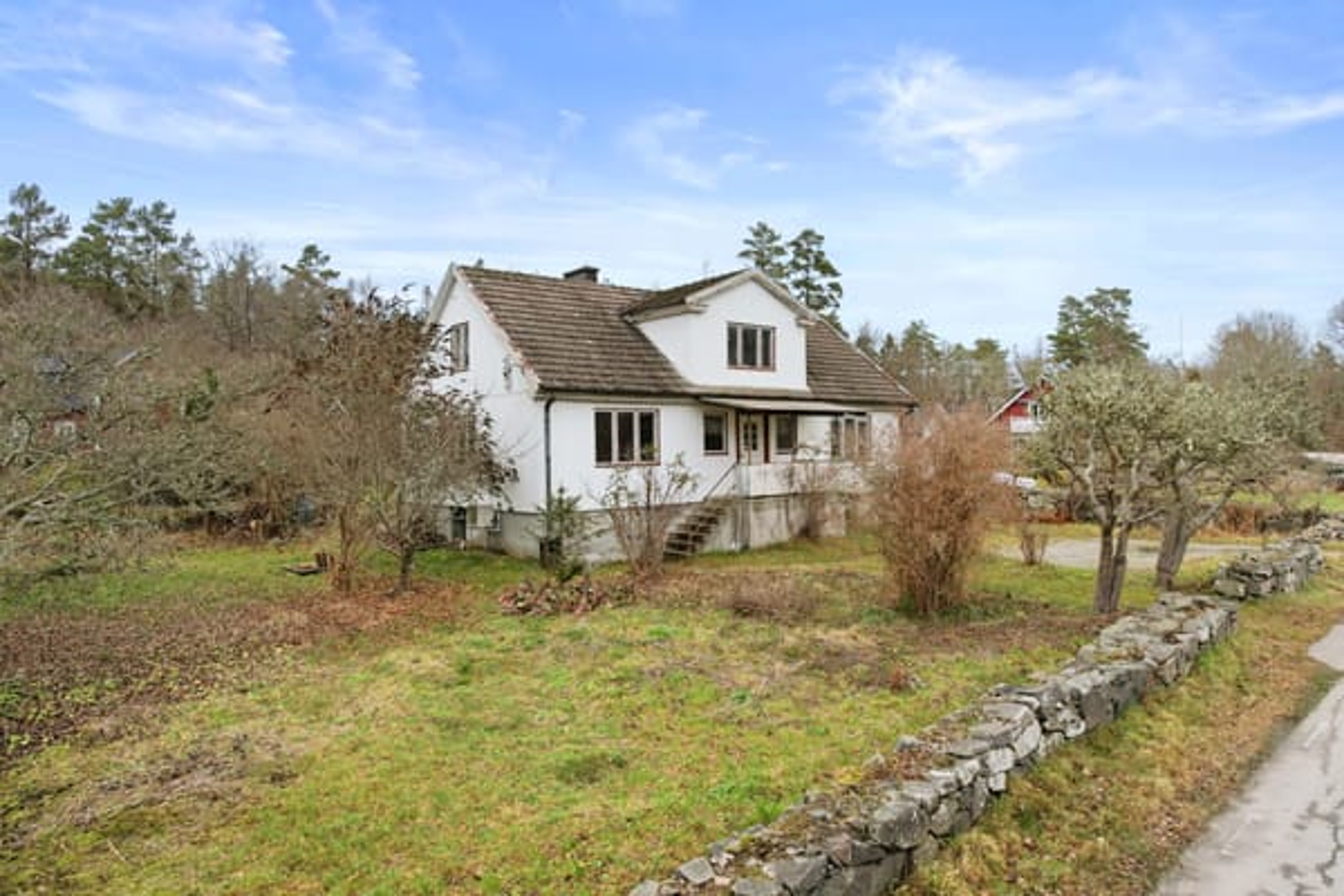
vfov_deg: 57.2
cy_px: 448
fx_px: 821
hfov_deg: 78.6
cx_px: 672
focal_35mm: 22
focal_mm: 8.38
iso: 100
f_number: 2.8
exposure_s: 1/180
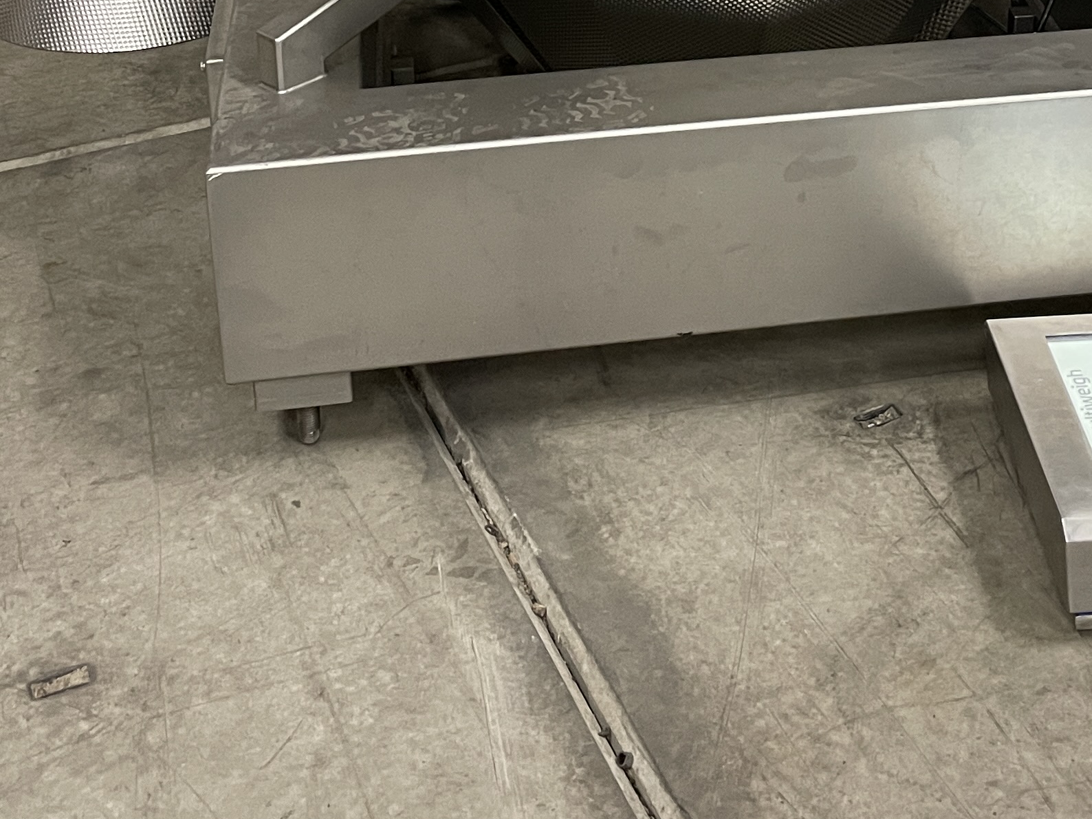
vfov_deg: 20.6
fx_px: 2082
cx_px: 770
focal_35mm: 66
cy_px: -200
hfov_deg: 29.1
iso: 400
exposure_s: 1/50
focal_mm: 4.2
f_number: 1.6
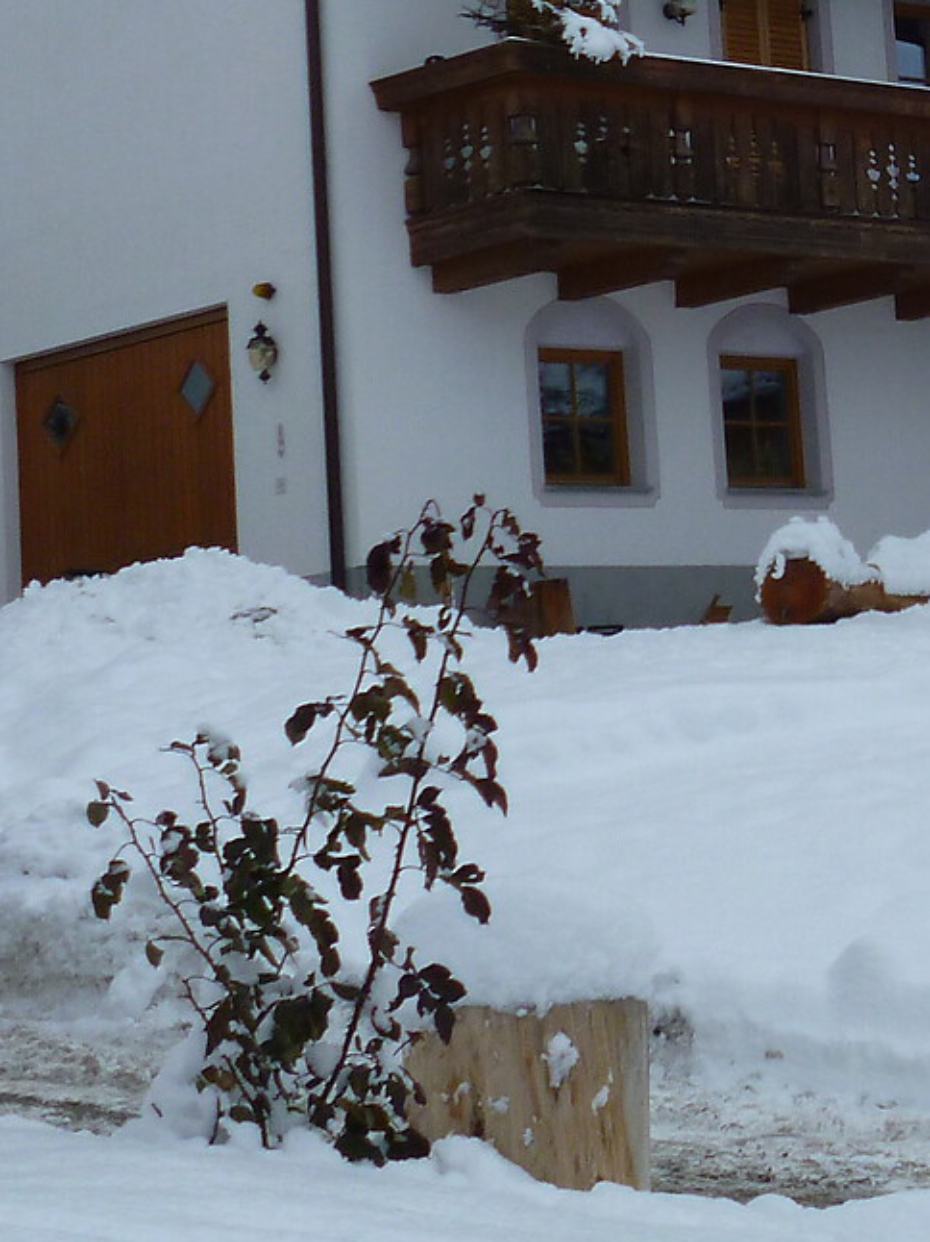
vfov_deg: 17.0
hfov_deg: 12.5
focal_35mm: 113
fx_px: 4051
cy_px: -29
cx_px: 1334
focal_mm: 6.8
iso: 100
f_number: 3.2
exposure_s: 1/800
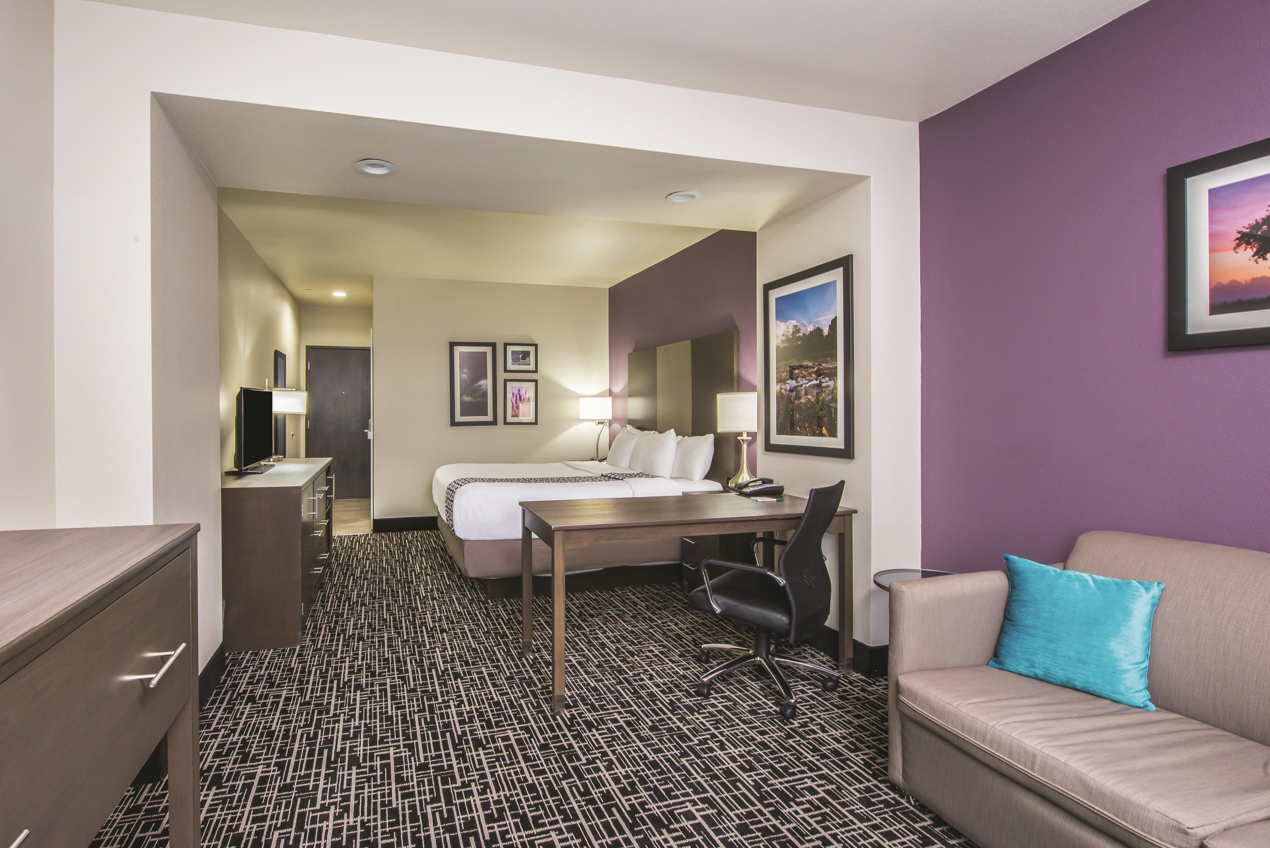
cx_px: 557
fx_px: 600
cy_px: 413
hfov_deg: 92.8
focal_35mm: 17
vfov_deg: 70.5
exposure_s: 1/2
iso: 200
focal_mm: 15
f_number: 16
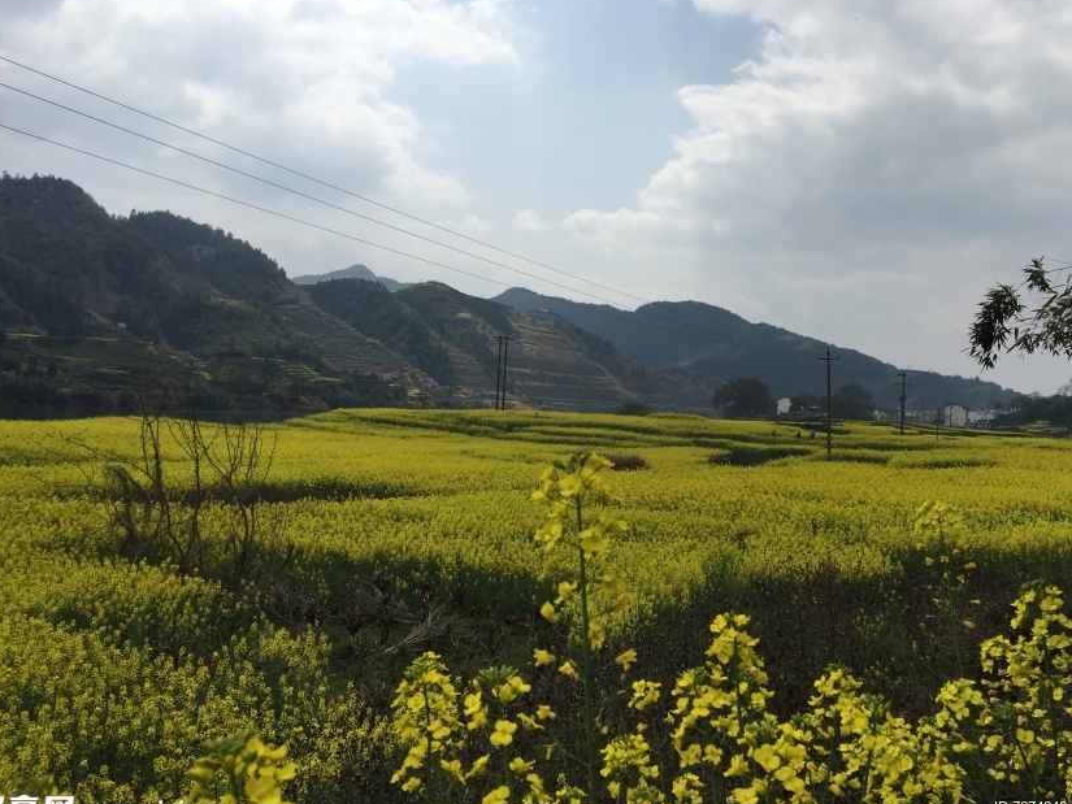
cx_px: 616
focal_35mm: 36
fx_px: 1115
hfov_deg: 51.2
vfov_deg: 39.5
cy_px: 334
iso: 25
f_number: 2.2
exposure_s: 1/3344
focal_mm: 4.15
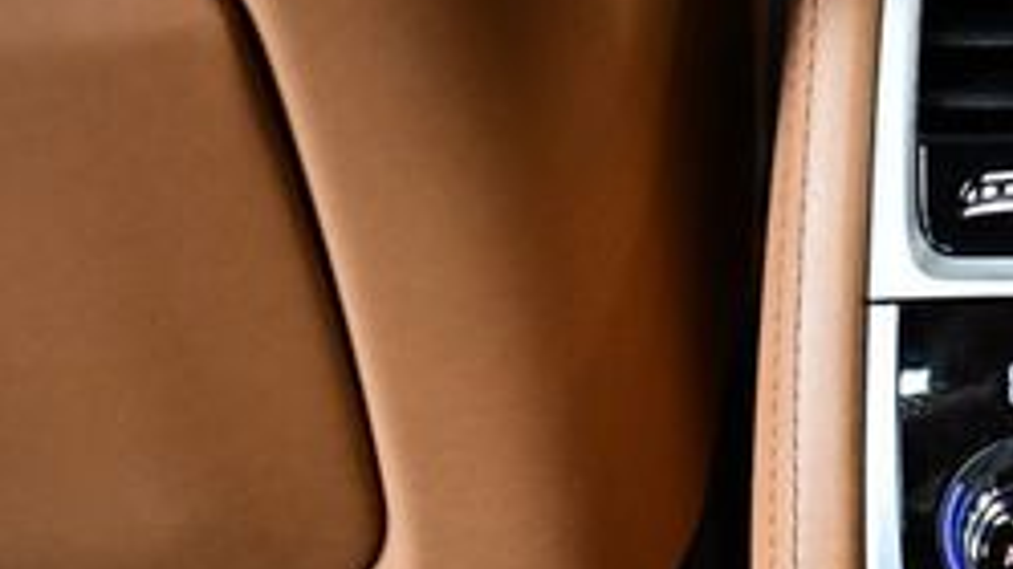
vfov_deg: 12.5
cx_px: 1290
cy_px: 350
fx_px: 2605
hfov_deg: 20.3
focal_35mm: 97
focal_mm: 18
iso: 3200
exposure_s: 1/60
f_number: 3.5
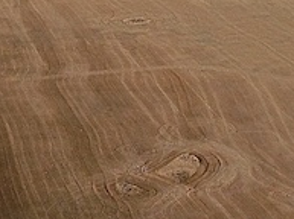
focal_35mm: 135
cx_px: 564
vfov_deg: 10.9
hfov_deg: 13.0
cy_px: 154
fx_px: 1144
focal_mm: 4.7
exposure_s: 1/1379
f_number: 2.2
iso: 100
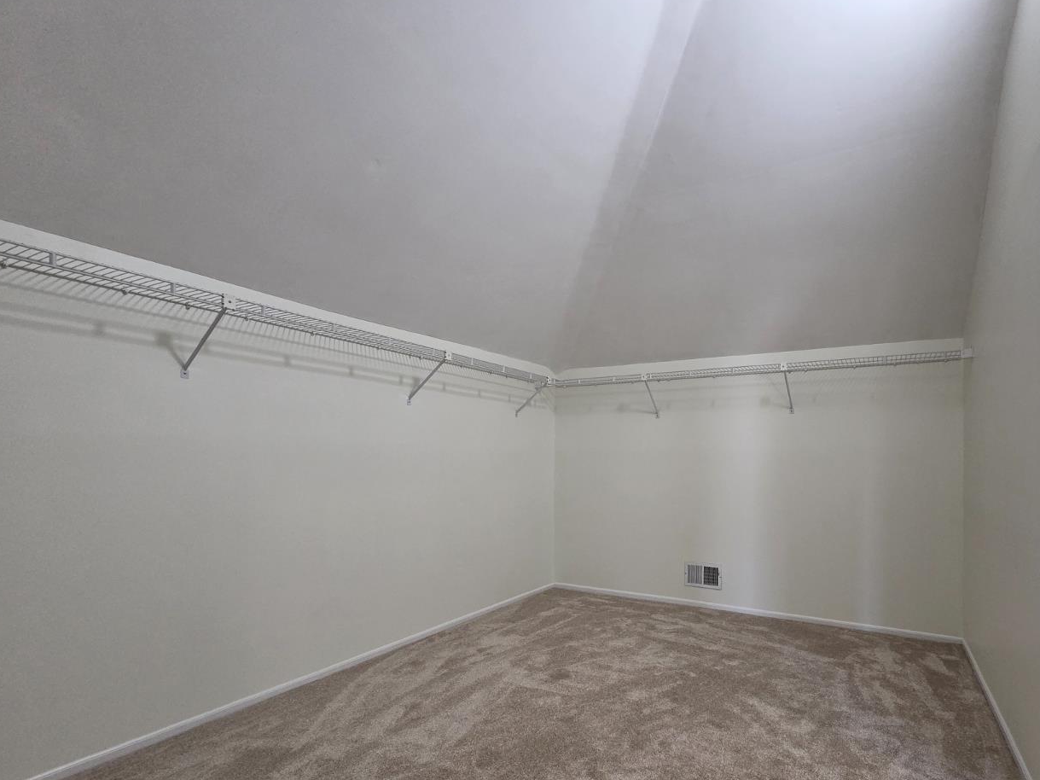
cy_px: 455
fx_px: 481
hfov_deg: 93.7
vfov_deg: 77.5
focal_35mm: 16
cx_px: 601
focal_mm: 2.2
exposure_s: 1/120
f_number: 2.2
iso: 250
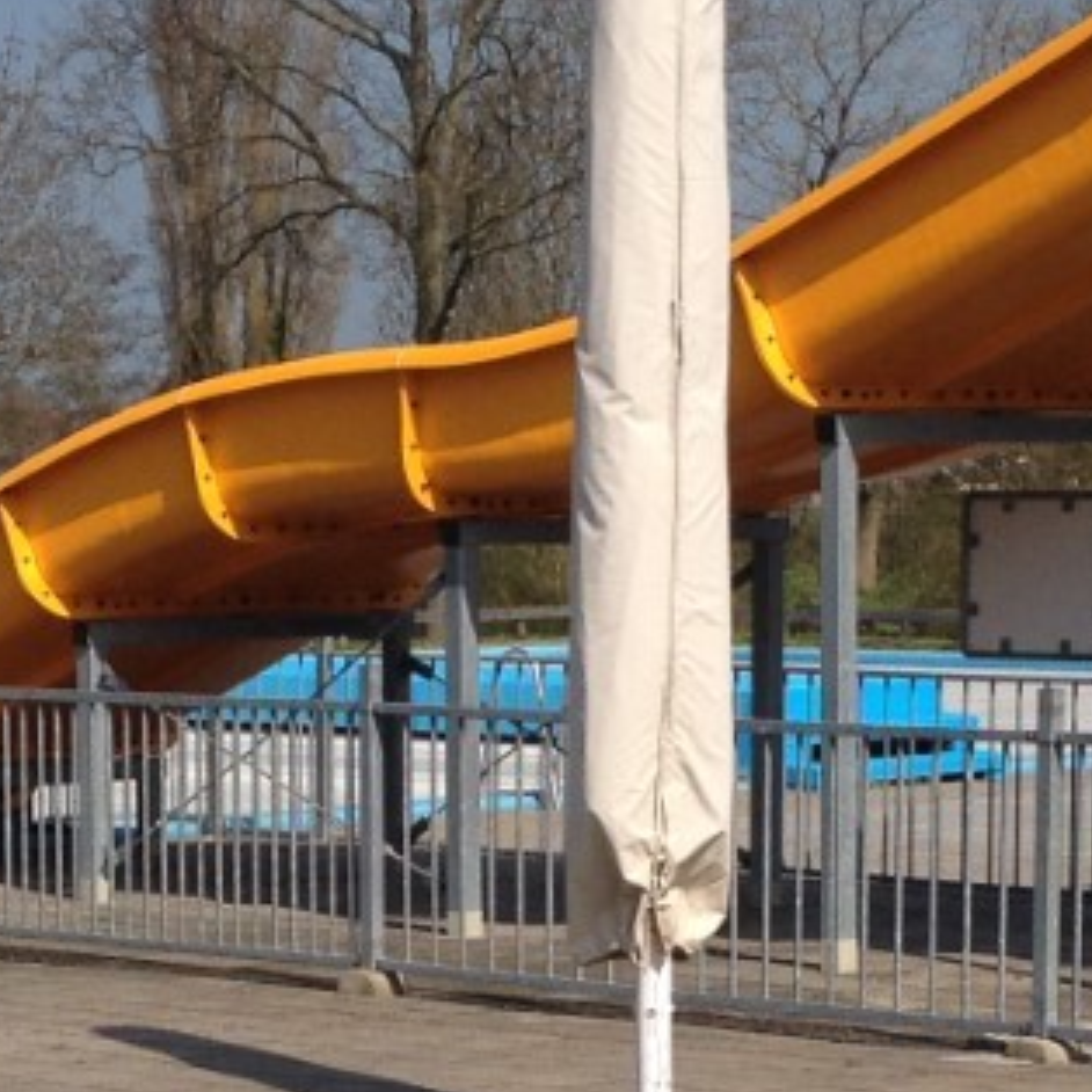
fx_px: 5068
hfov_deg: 12.3
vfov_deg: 12.2
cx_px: 560
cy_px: 1092
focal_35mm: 142
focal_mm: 4.28
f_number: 2.4
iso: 50
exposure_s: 1/2513
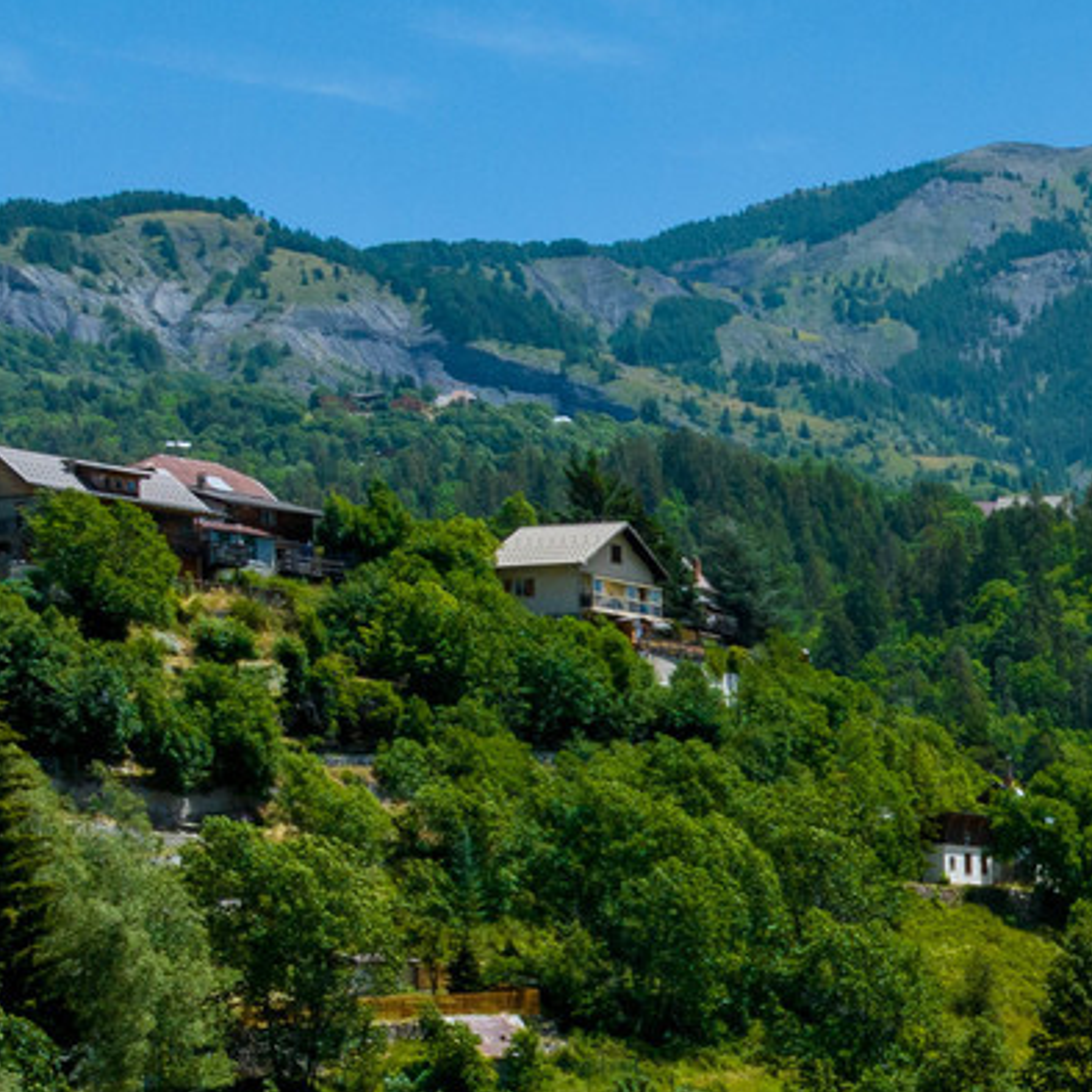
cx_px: 1630
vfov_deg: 19.3
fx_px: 3069
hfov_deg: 18.0
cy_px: 1211
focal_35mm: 86
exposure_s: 1/160
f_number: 11
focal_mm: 12.3
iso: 100
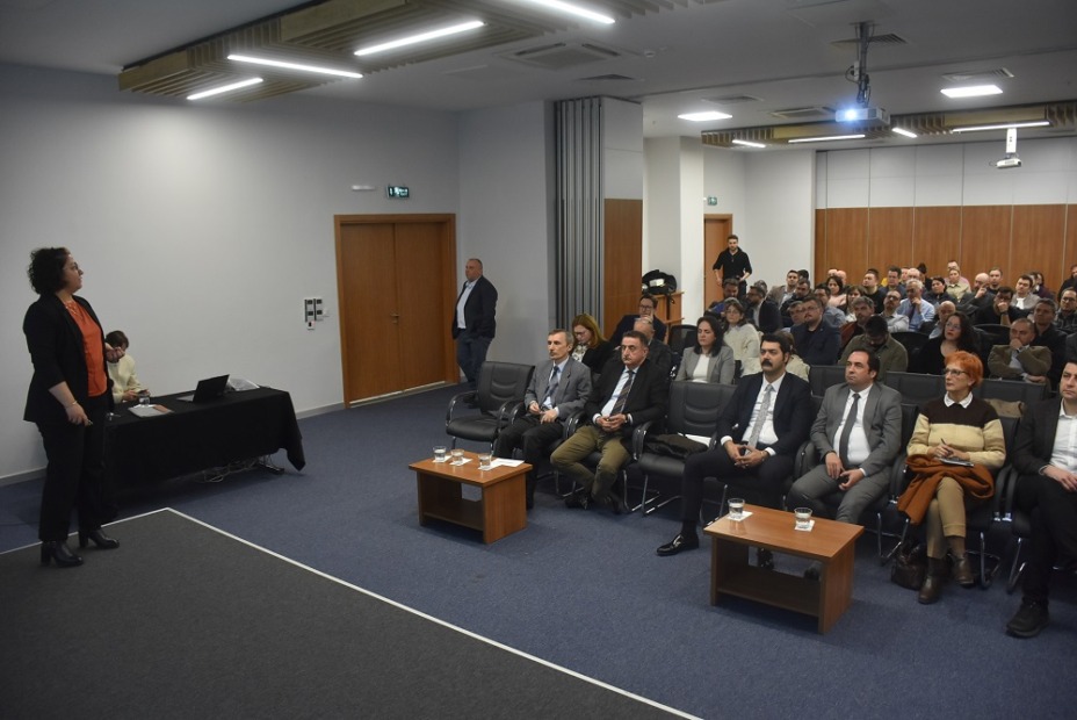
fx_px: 808
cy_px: 360
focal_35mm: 27
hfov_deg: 67.3
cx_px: 538
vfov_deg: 48.0
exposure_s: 1/60
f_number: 4
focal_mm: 18
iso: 1100
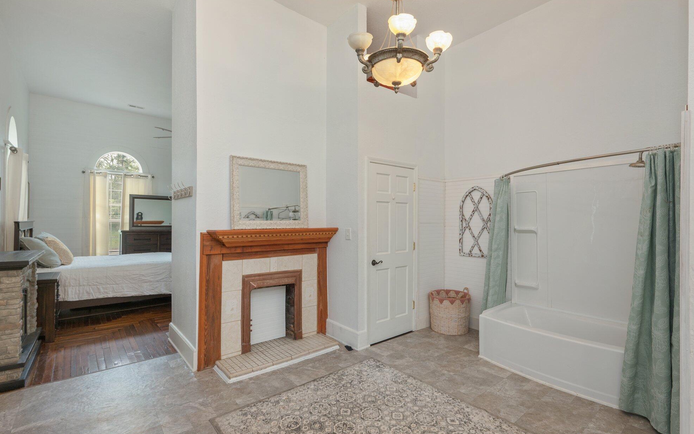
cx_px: 350
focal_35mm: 17
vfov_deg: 67.9
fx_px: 322
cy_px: 231
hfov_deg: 94.4
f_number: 9
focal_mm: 16
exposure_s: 1/30
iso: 250
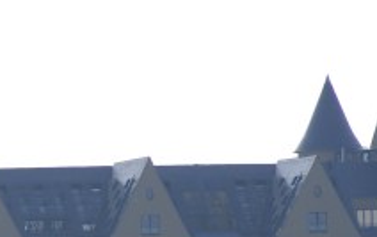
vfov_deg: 2.3
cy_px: 327
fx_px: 5780
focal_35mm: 562
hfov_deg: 3.7
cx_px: -139
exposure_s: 1/250
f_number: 8
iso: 100
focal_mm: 130
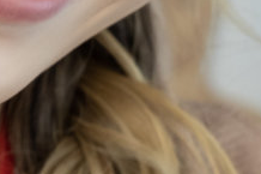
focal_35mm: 308
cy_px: -63
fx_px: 2231
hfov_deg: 6.5
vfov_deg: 4.4
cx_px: -248
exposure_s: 1/160
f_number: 5
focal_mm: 42
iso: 640
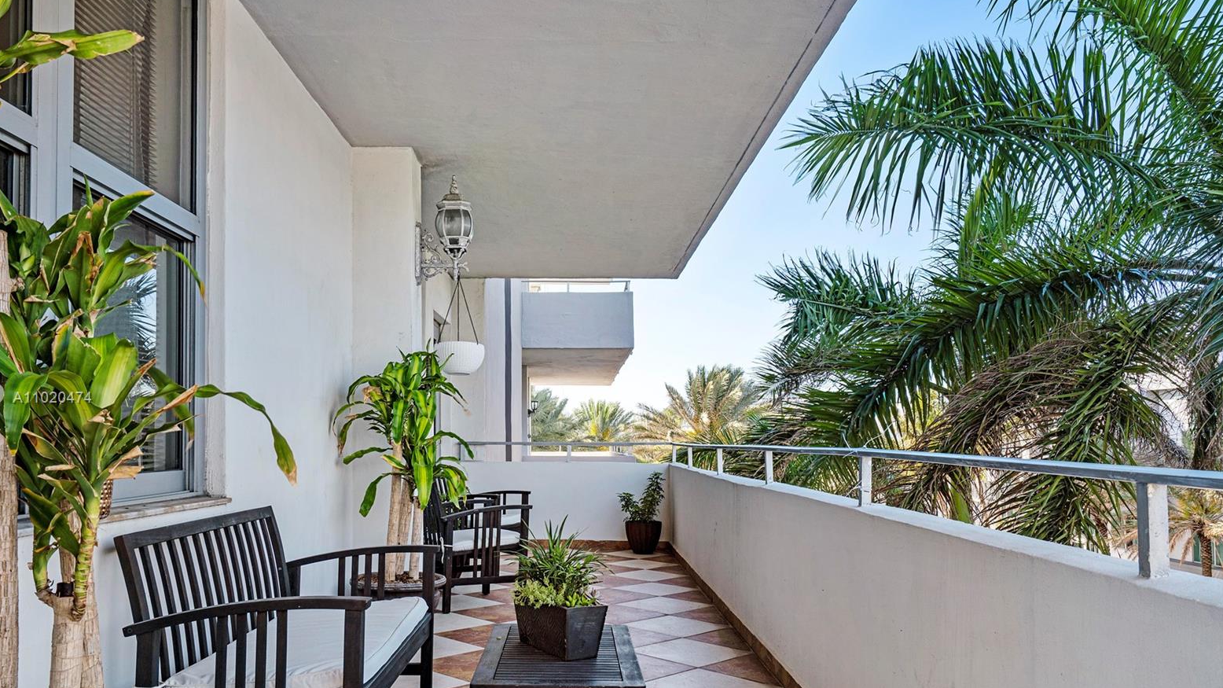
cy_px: 399
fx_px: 908
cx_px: 597
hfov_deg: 67.9
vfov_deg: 41.4
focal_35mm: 28
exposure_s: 1/30
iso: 100
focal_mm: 26
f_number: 10
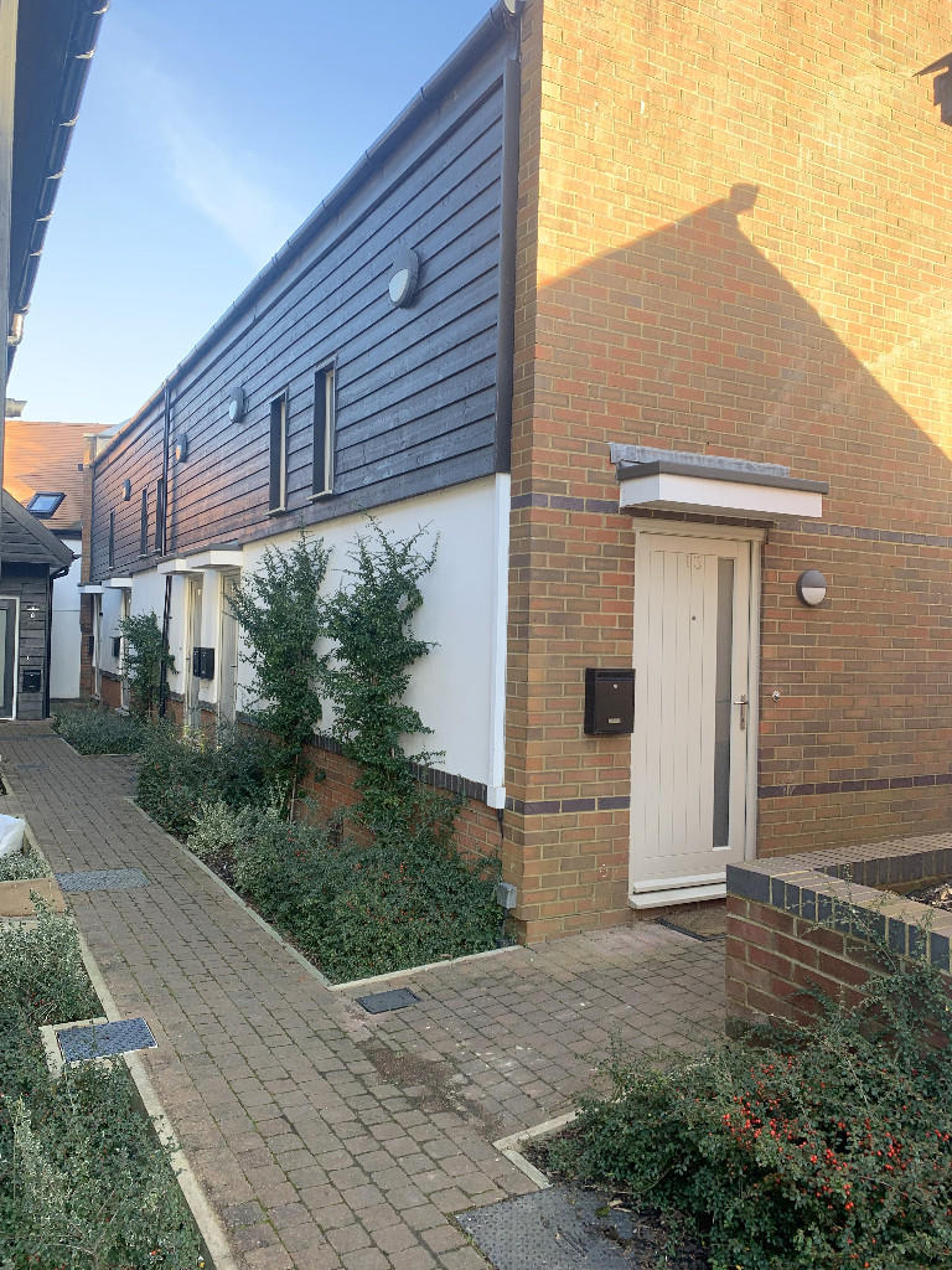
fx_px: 953
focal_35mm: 26
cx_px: 476
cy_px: 635
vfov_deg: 67.3
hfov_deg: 53.1
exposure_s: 1/184
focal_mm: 4.25
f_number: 1.8
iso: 25
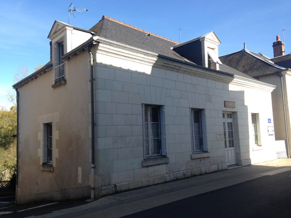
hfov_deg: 55.4
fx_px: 277
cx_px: 146
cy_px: 109
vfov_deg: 42.9
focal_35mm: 33
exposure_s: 1/630
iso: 50
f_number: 2.4
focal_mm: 4.12
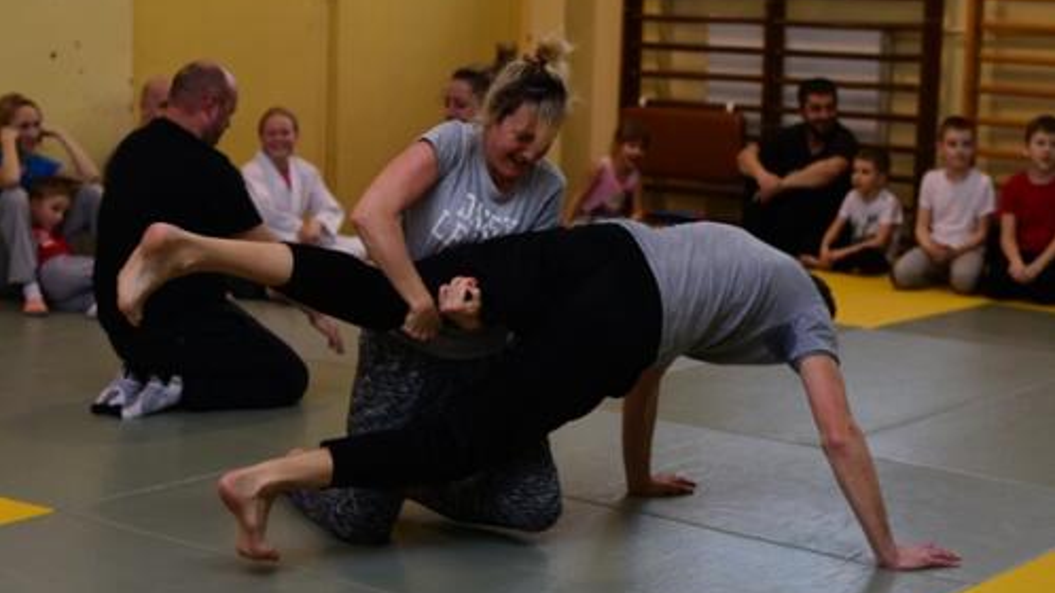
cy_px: 326
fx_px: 2210
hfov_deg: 26.9
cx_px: 528
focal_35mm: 79
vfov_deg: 15.3
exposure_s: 1/200
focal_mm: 50
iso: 320
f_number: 2.5
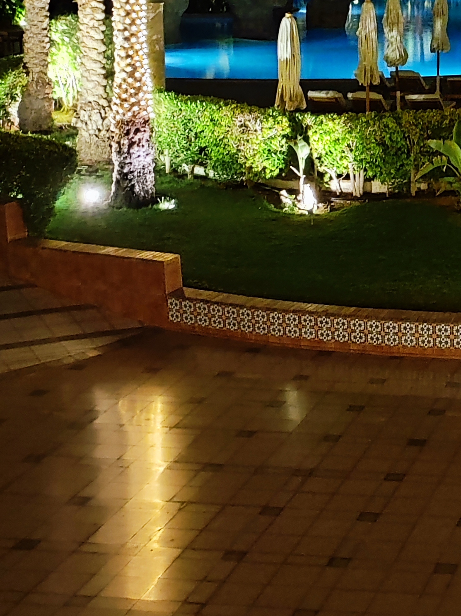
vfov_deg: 24.7
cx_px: 585
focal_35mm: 78
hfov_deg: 17.8
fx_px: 1387
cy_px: 130
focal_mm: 4.7
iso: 2473
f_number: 1.79
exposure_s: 1/10
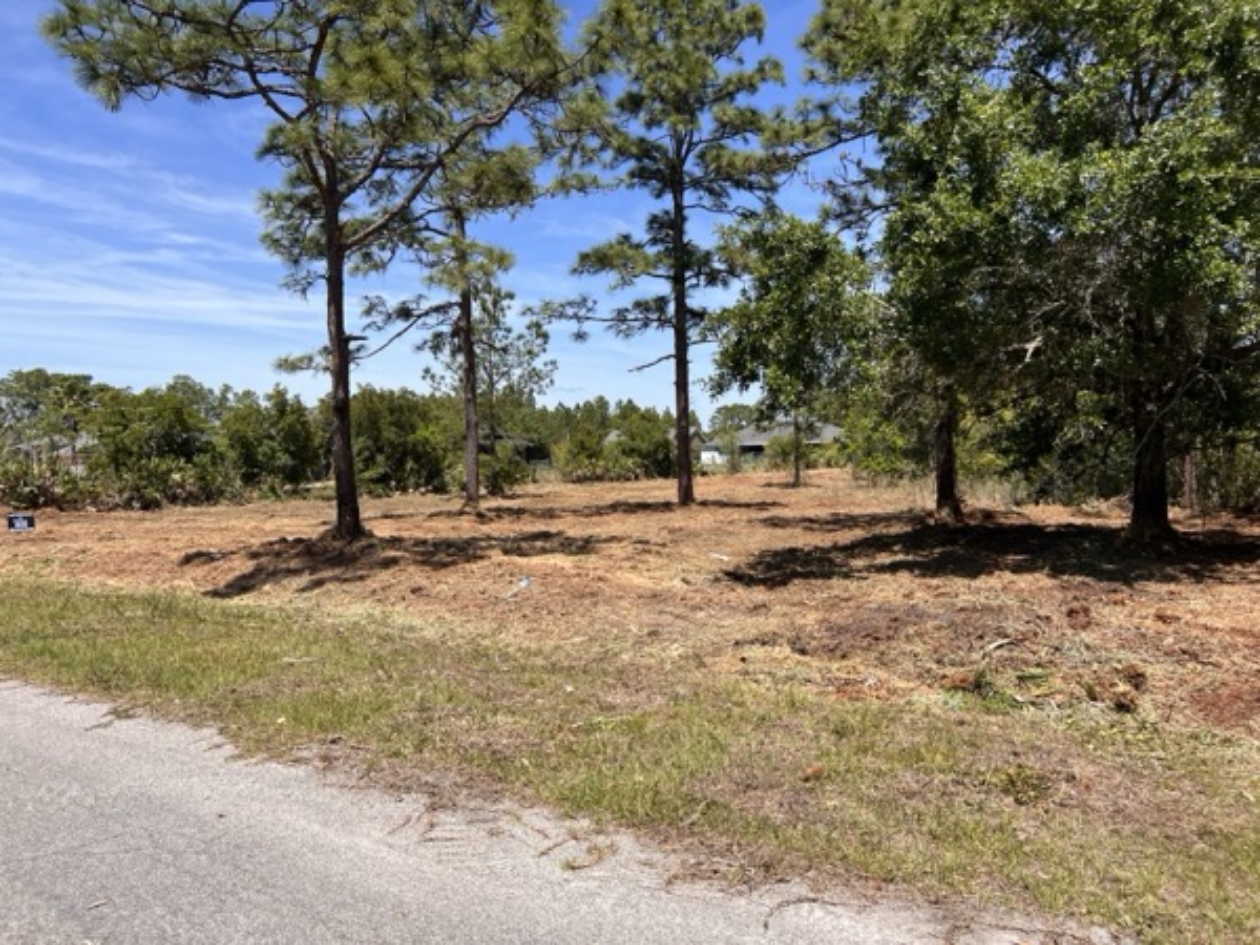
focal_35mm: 26
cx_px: 630
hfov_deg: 67.3
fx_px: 946
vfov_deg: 53.1
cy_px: 472
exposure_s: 1/3356
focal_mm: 5.7
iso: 50
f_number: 1.5
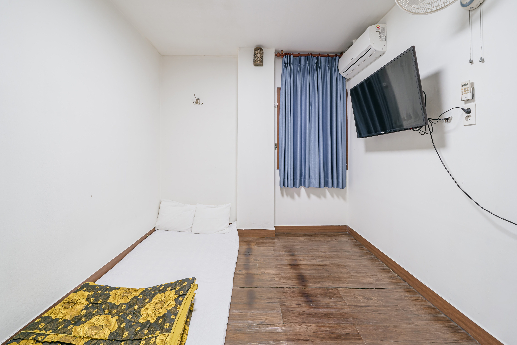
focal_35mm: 13
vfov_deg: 85.4
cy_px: 172
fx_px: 187
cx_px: 258
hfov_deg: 108.3
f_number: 10
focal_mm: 13
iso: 200
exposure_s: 1/2
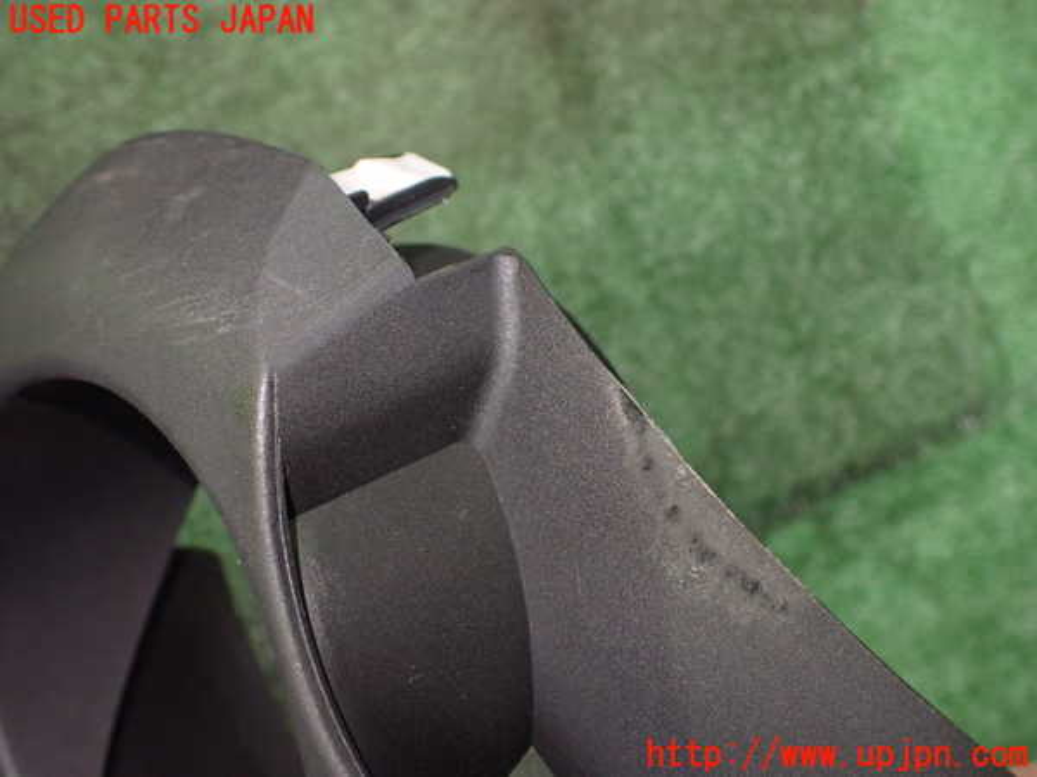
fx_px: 899
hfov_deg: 60.0
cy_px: 388
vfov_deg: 46.8
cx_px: 518
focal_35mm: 30
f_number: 2.3
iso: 800
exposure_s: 1/100
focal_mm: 5.4
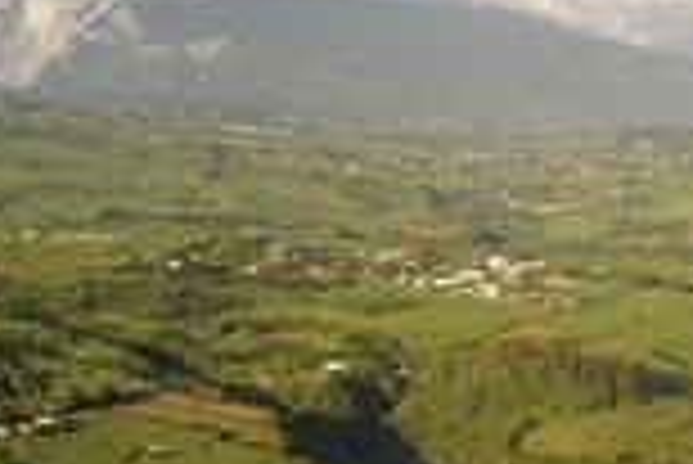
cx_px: 626
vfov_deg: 14.0
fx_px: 1888
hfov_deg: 20.4
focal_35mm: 98
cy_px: 315
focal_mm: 36
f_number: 7.1
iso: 400
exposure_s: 1/640
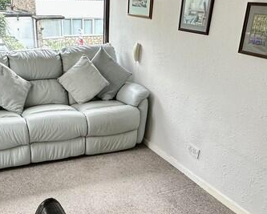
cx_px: 107
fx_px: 332
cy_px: 181
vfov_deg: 34.3
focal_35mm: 42
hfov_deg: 43.6
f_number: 2.2
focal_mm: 2.22
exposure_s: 1/99
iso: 80
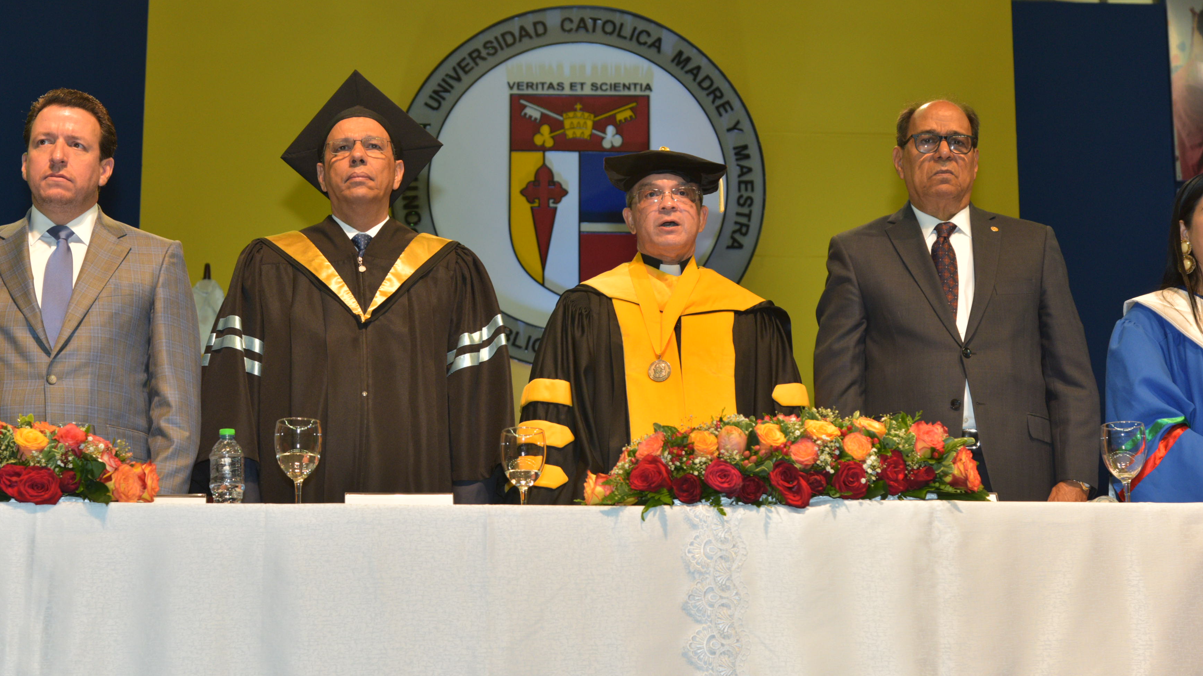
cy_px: 263
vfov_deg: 15.5
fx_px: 2488
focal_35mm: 78
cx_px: 567
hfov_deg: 27.2
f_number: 5.6
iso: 1000
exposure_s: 1/250
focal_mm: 70
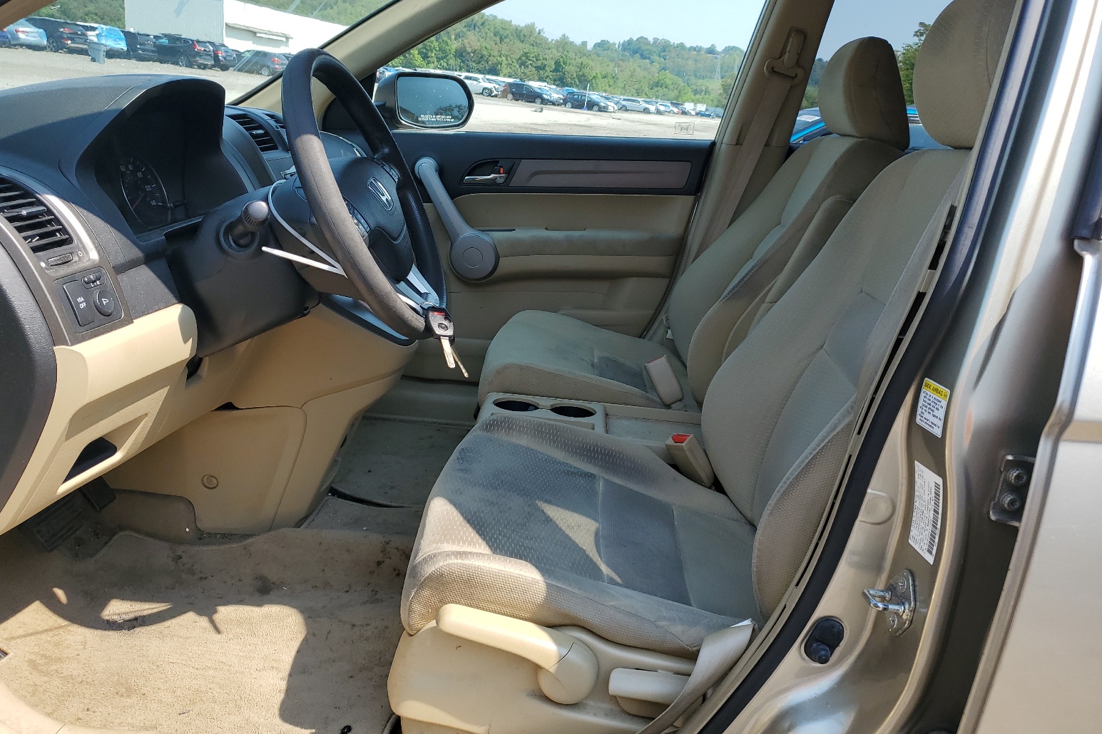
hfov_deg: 65.5
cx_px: 534
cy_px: 376
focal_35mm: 28
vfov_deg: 46.4
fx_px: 857
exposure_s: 1/1111
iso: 50
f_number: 1.5
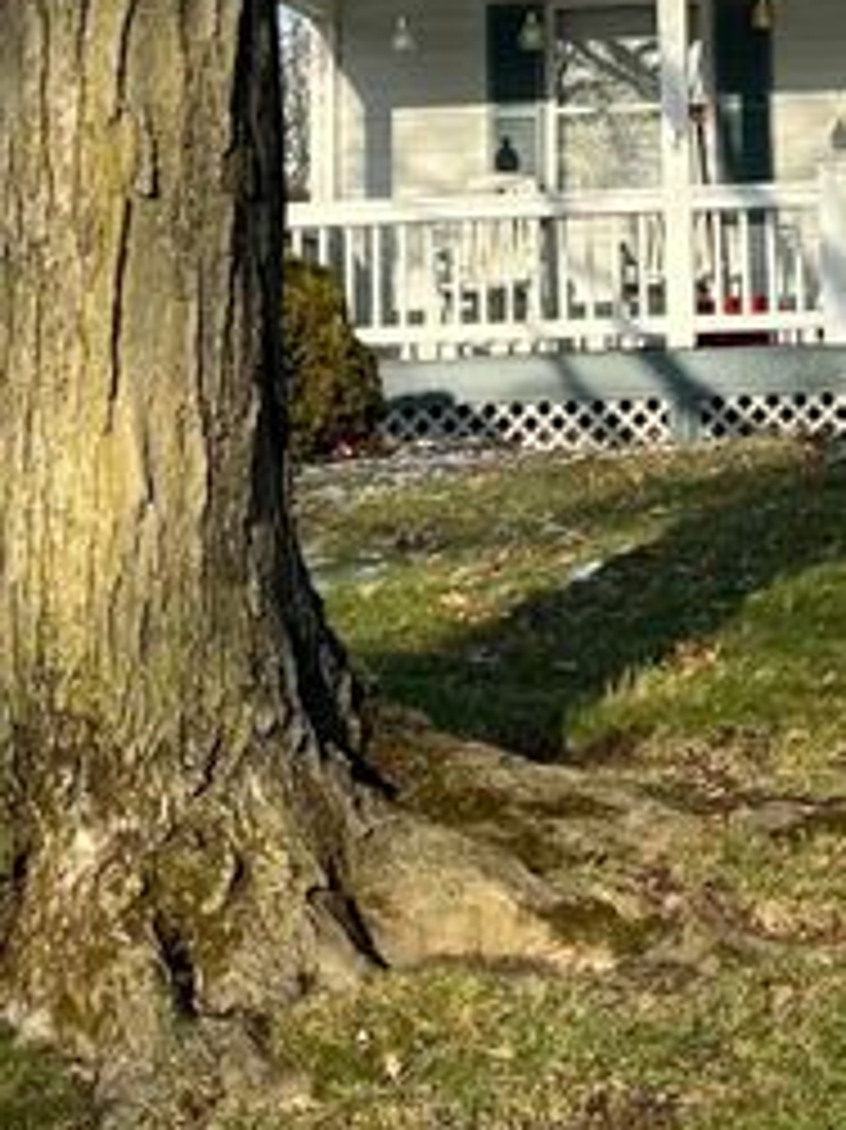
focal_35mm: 69
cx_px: 976
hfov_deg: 20.1
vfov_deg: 25.3
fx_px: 2250
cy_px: -223
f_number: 1.5
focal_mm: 5.7
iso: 50
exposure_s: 1/2404
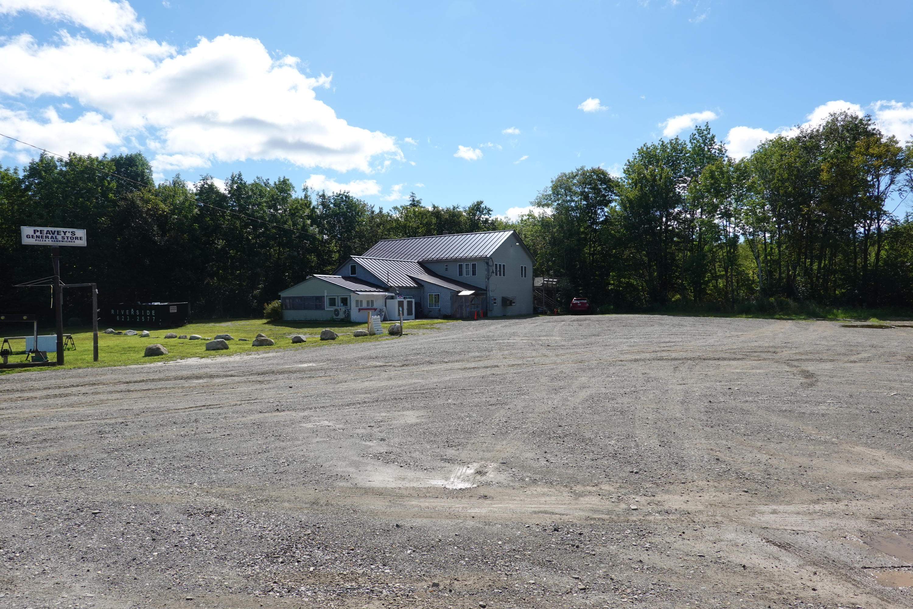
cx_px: 456
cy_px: 304
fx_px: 609
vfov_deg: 53.1
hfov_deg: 73.7
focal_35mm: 24
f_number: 5.6
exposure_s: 1/500
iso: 125
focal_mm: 9
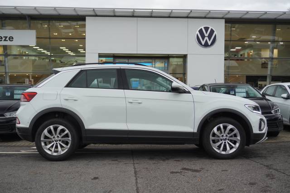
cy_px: 96
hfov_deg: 47.9
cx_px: 145
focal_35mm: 40
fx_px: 326
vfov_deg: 33.0
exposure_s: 1/160
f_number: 4.5
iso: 800
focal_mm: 27
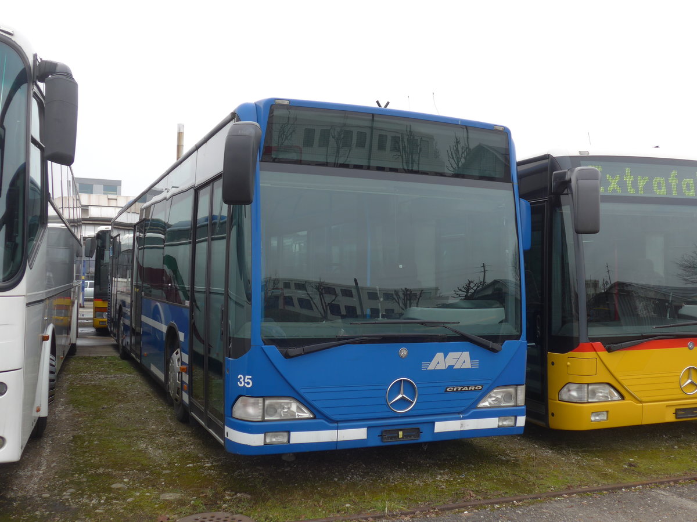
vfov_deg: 39.7
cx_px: 348
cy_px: 261
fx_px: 725
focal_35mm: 36
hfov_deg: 51.4
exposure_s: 1/250
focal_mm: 7.5
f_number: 2.8
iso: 80
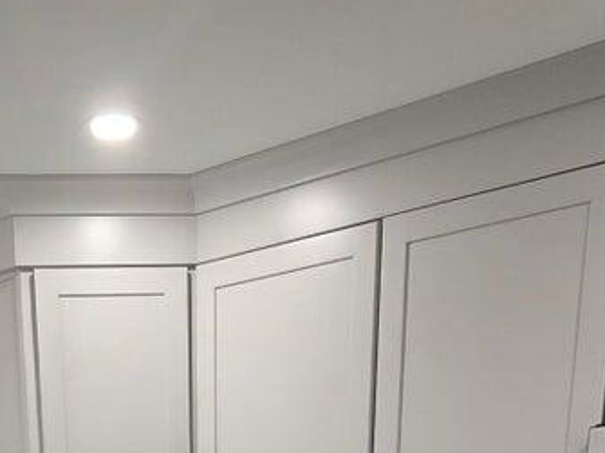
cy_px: 901
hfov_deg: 35.2
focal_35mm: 53
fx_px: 926
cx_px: 133
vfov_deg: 18.4
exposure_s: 1/60
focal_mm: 2.2
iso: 125
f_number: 2.2
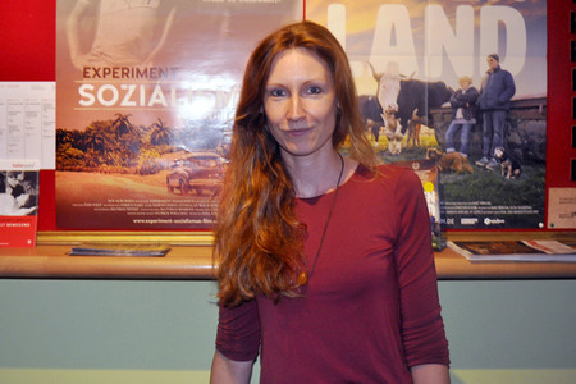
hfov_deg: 51.3
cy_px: 192
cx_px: 288
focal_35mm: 38
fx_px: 600
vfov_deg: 35.5
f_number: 4
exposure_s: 1/60
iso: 800
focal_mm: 25
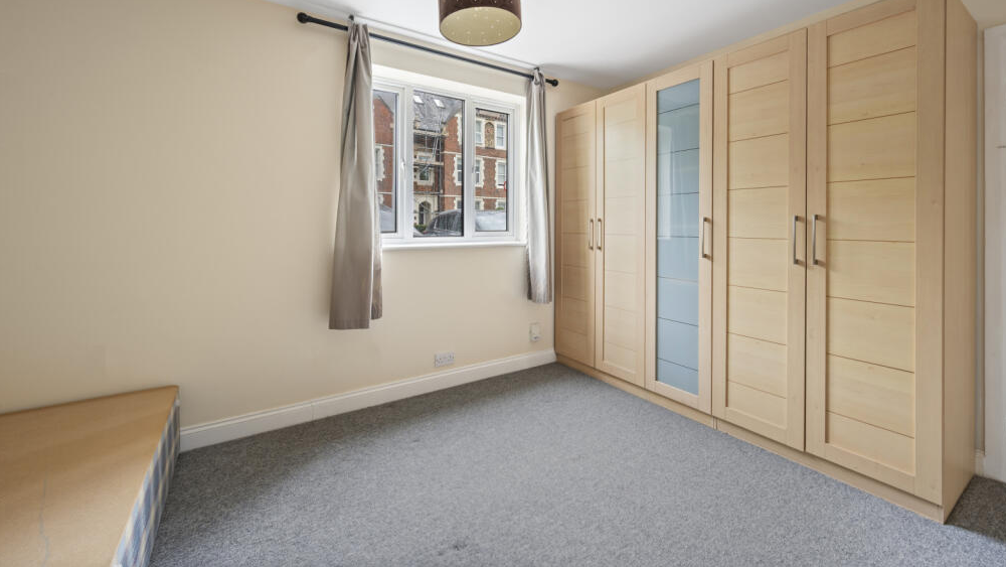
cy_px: 226
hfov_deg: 103.0
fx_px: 400
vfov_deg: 69.8
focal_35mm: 15
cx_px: 496
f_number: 16
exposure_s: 1.6
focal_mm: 14
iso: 200
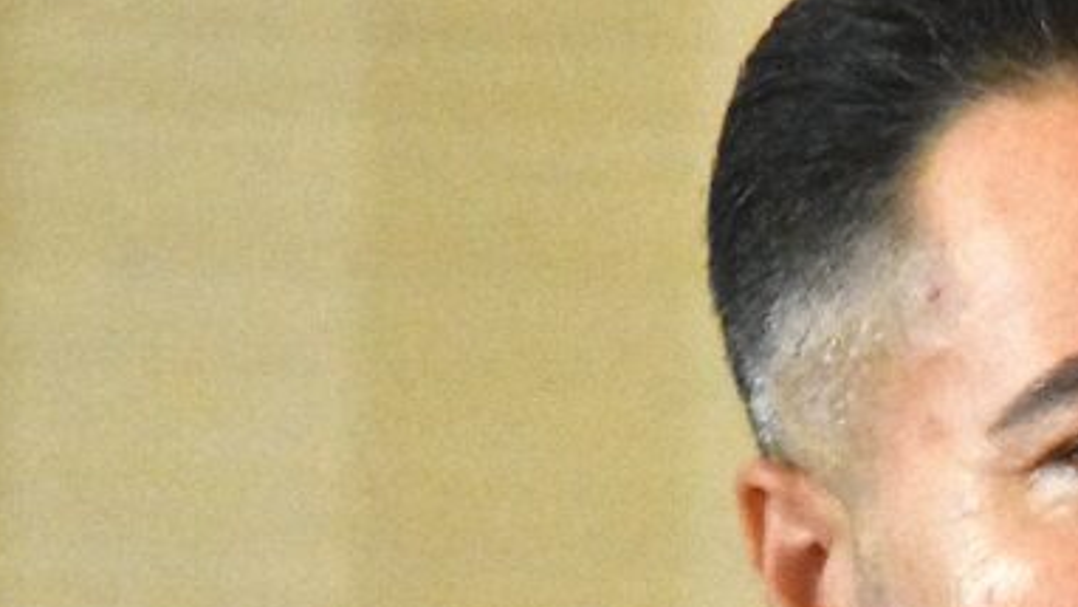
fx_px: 21070
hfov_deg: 2.9
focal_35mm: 737
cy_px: 860
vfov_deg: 1.6
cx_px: 1324
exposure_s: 1/250
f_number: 5.6
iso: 14400
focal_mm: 140
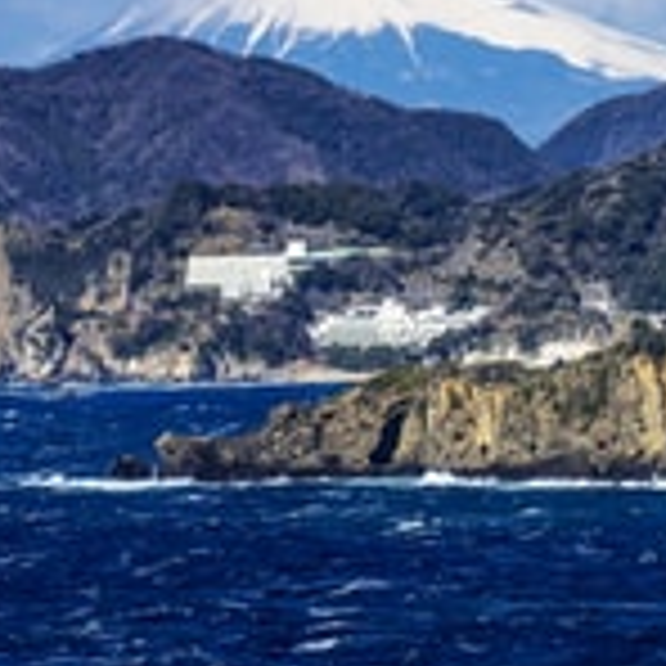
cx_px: 302
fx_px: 7031
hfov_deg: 5.4
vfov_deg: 5.4
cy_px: 122
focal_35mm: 323
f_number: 8
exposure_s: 1/3200
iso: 400
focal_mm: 125
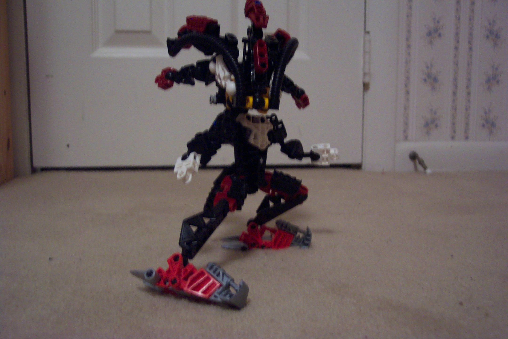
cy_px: 170
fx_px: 536
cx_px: 254
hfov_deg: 50.7
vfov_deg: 35.1
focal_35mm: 38
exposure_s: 1/8
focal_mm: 8
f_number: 2.8
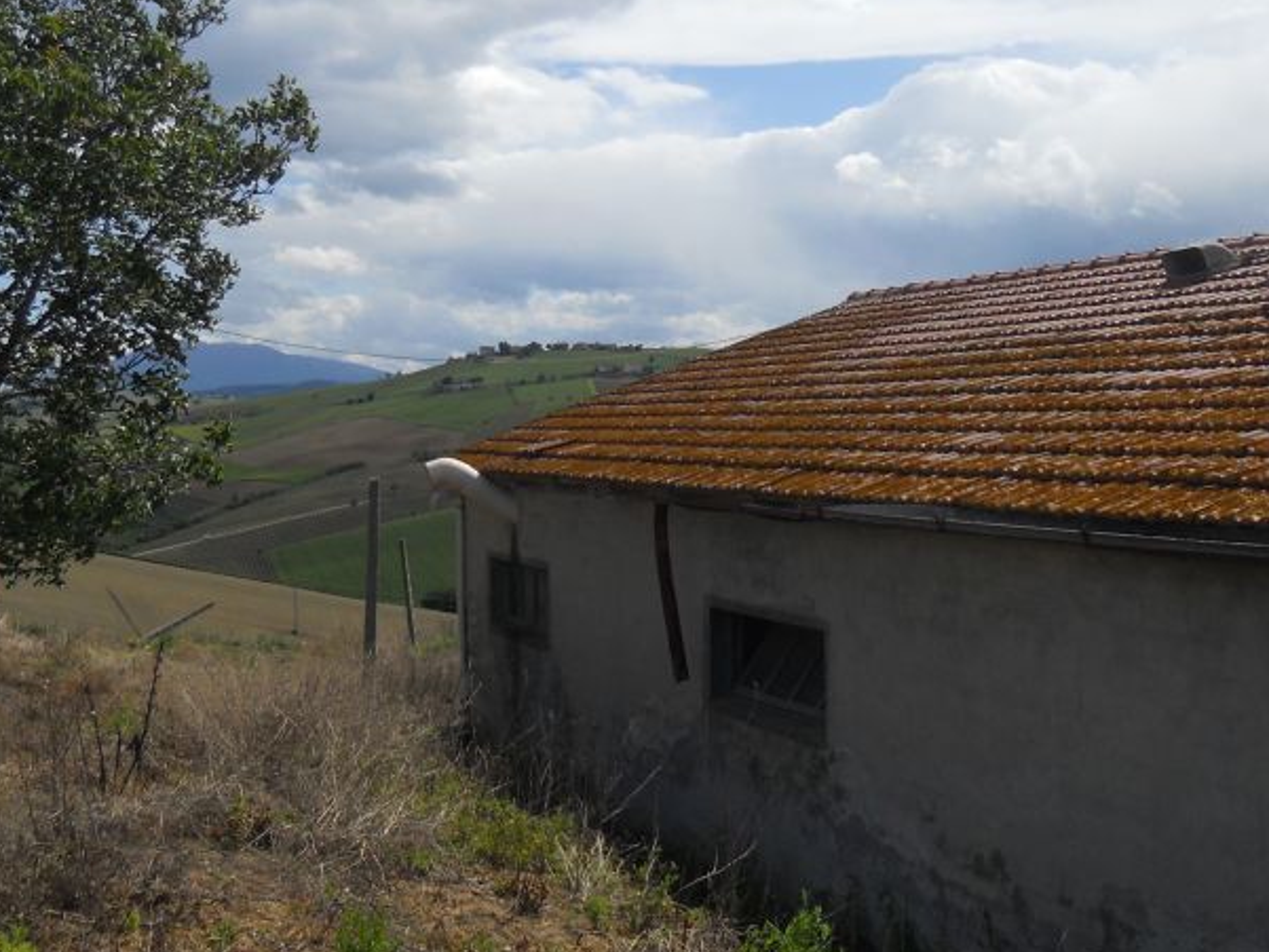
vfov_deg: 31.5
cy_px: 388
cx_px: 562
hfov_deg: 41.2
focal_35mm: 46
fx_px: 1687
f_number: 8
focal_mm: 4.9
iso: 80
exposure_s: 1/320
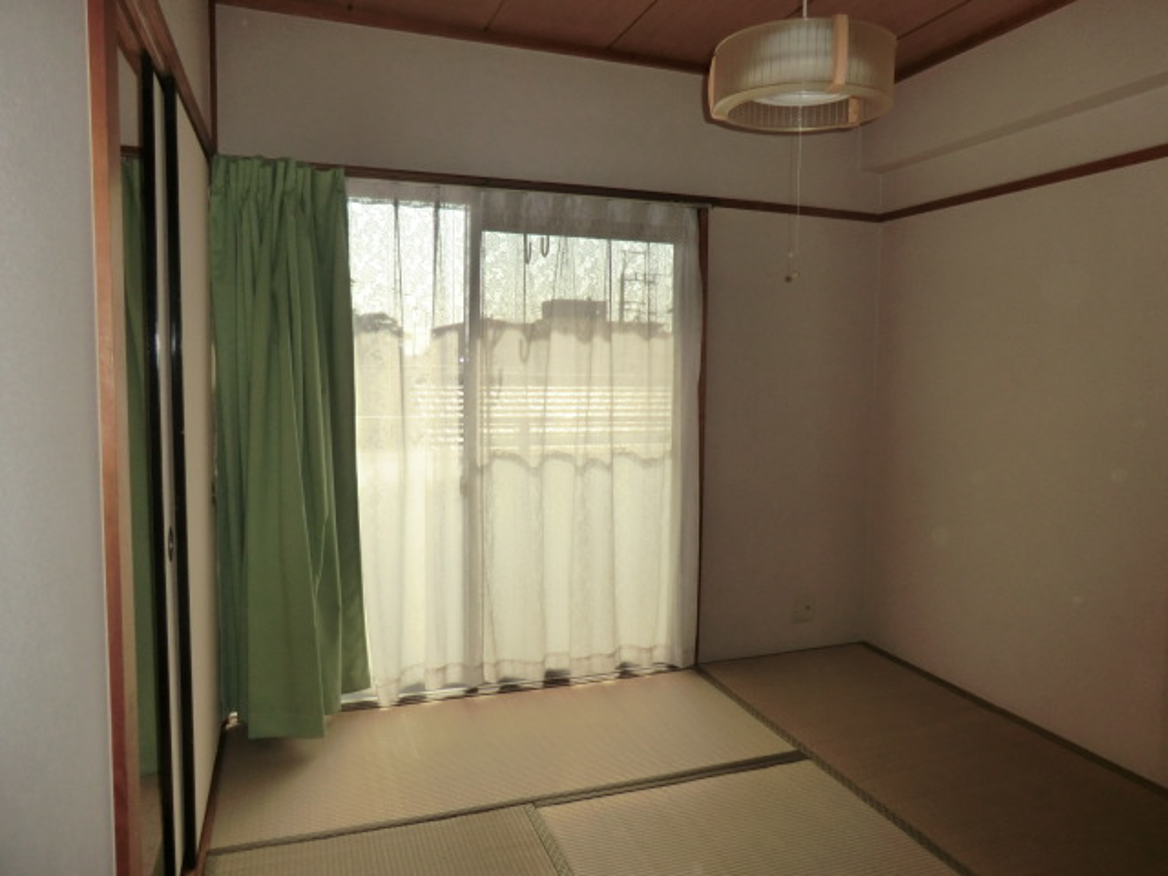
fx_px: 810
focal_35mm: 24
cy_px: 438
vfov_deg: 56.8
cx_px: 584
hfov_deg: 71.6
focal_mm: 4.3
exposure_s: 1/640
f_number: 3.2
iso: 80
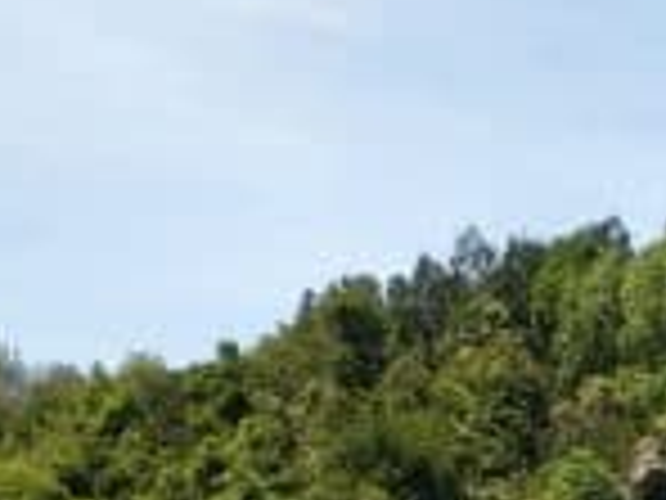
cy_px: 1135
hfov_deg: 9.6
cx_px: 1030
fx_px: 3848
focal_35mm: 200
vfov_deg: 7.1
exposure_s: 1/640
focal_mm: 6.6
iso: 125
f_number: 4.2
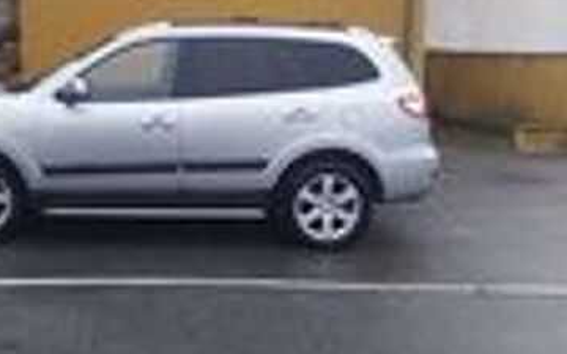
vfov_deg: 26.3
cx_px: 192
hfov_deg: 40.6
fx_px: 757
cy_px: 168
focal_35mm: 49
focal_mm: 4
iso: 80
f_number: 1.8
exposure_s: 1/50
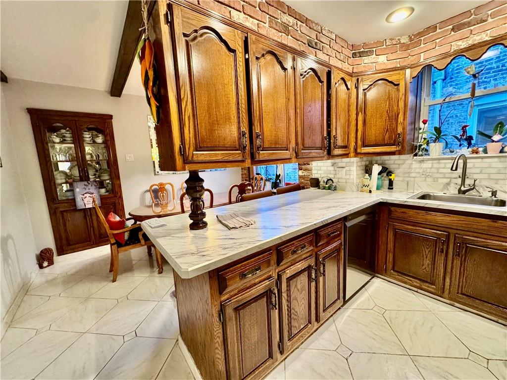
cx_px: 254
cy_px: 190
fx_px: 205
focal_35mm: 14
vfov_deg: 85.7
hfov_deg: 102.1
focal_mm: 2.22
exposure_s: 1/60
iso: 320
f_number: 2.2
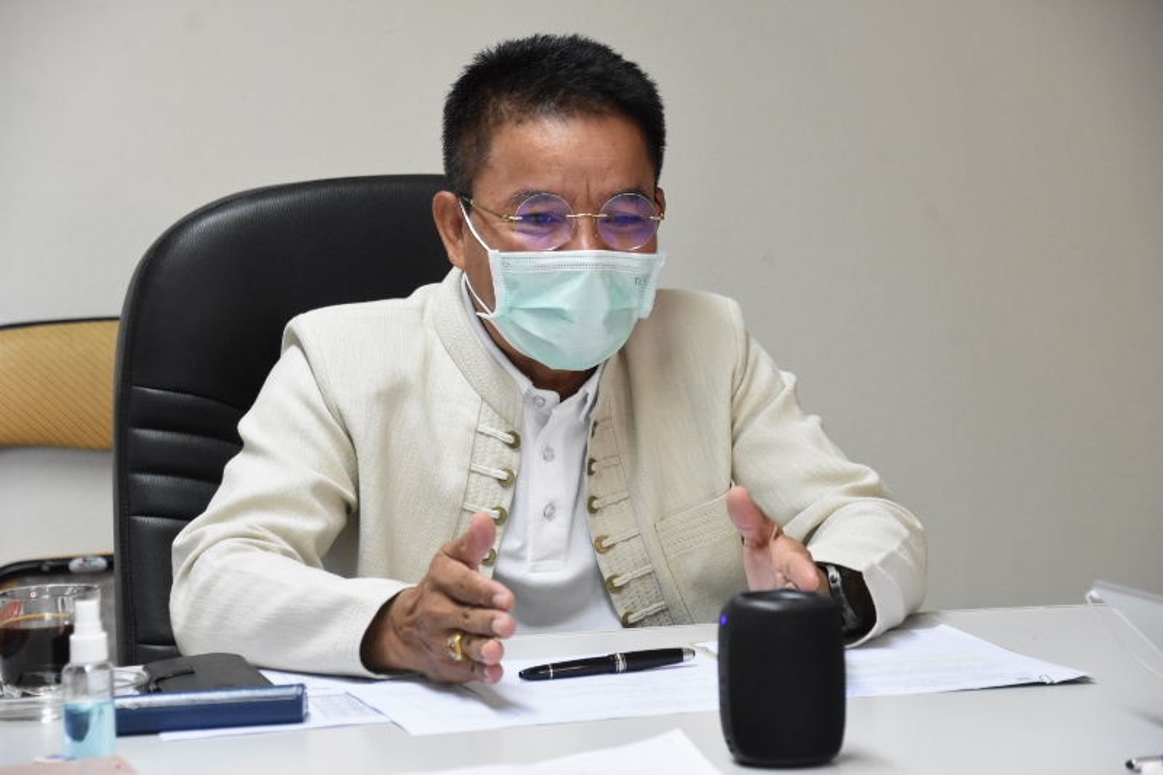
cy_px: 388
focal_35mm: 112
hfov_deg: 18.2
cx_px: 582
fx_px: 3633
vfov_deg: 12.2
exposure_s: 1/100
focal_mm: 75
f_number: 5.6
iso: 2500
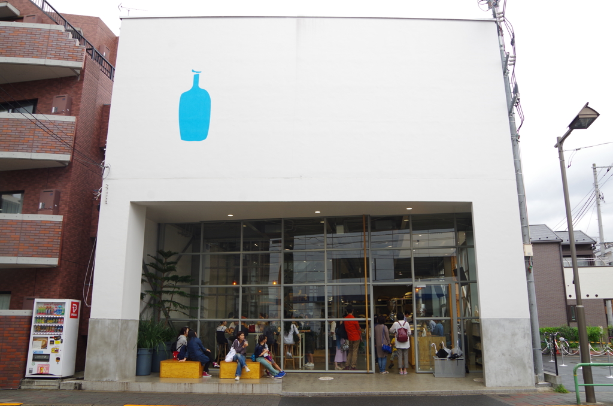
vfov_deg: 47.7
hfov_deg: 67.5
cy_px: 203
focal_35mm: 27
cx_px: 306
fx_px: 459
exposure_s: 1/40
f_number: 5.6
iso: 200
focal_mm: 18
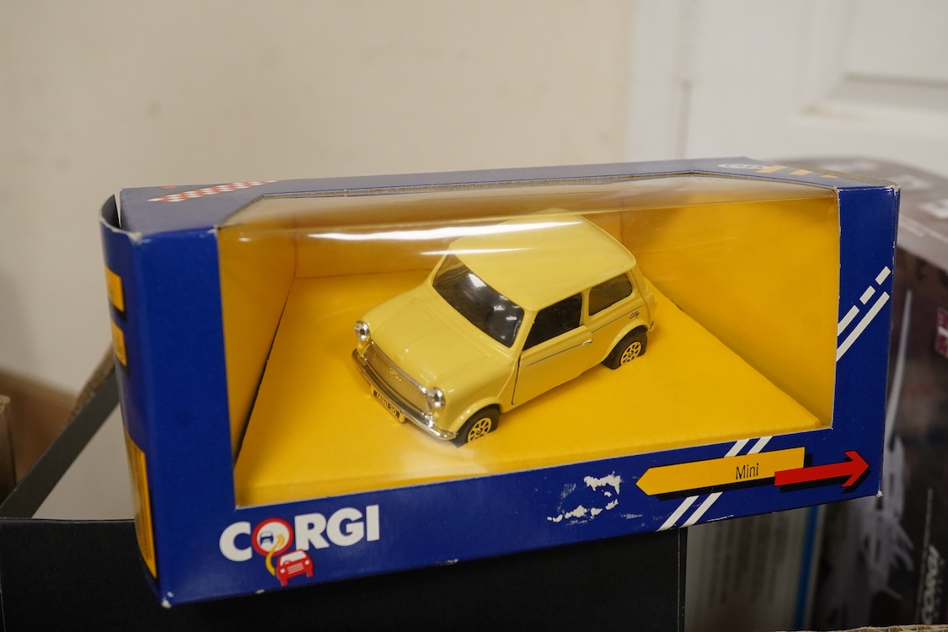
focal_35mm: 45
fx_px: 1185
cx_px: 474
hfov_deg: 43.6
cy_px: 316
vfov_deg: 29.9
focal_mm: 30
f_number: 10
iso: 2000
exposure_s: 1/100
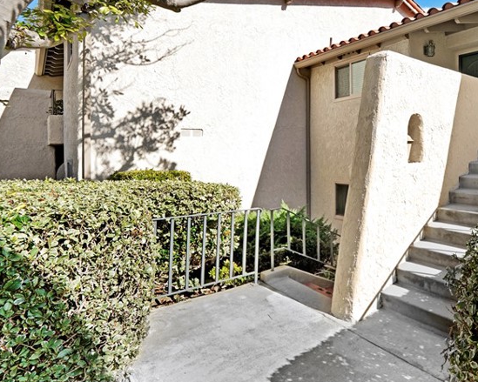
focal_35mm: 21
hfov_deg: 69.7
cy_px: 149
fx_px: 297
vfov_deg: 64.8
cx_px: 386
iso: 100
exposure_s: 1/320
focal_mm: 12
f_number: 7.1
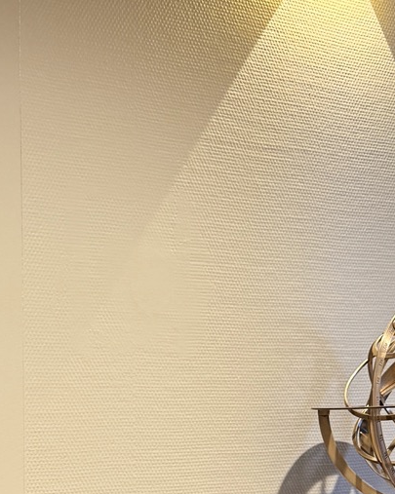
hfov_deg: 20.3
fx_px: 1082
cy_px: 451
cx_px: 52
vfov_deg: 24.9
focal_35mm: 74
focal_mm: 6.76
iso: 320
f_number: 1.78
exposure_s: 1/50
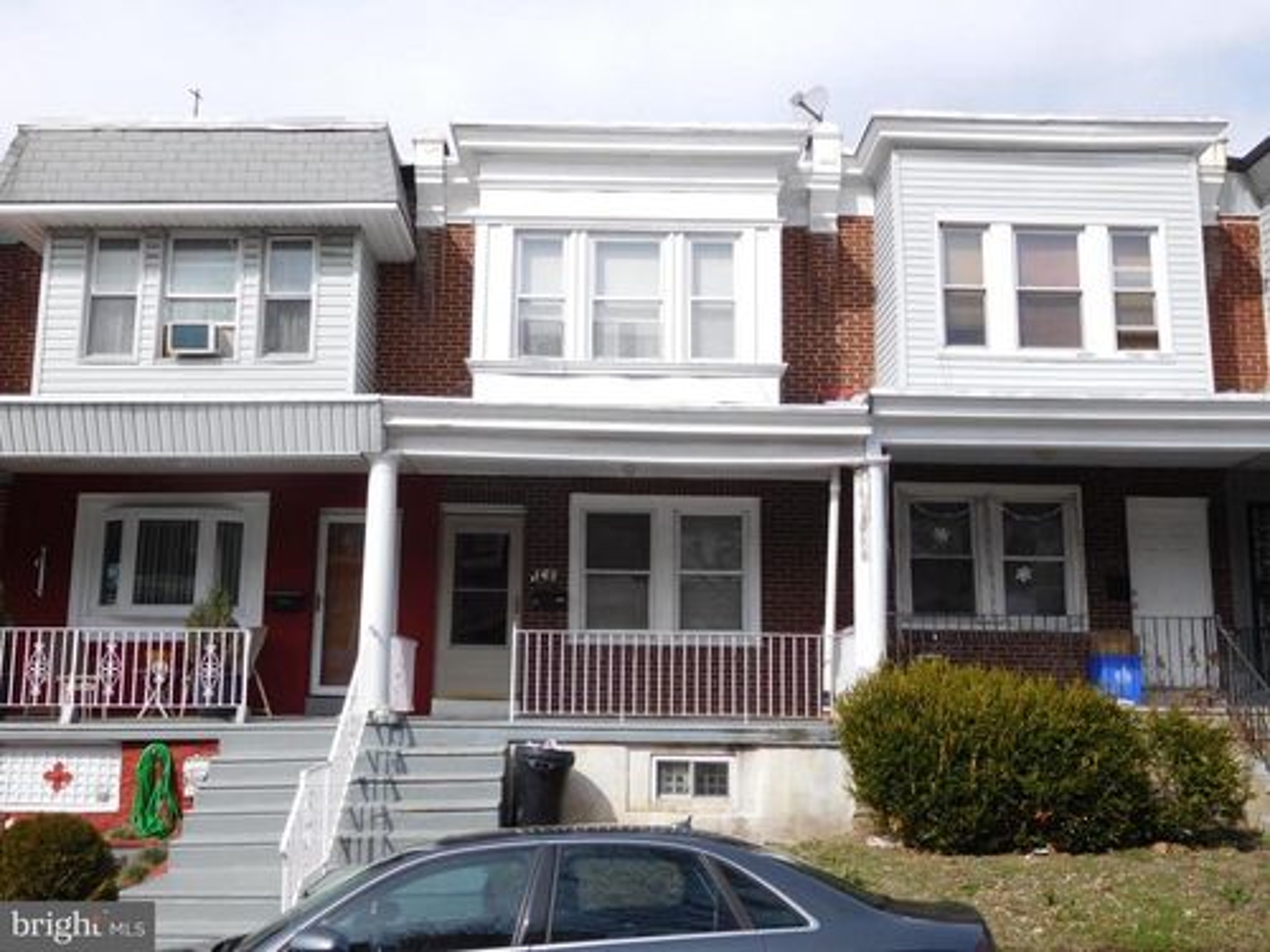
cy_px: 476
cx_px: 635
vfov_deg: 40.7
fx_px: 1284
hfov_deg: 52.6
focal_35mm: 35
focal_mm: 6.2
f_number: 3.8
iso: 125
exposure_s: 1/1000
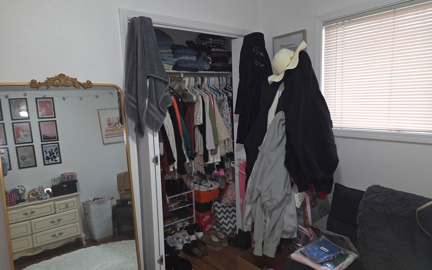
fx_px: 294
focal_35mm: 25
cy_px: 134
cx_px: 214
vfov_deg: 49.3
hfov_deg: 72.5
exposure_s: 1/40
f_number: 1.8
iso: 320
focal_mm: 5.4
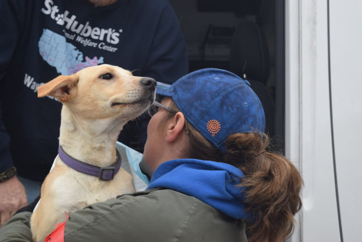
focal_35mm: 82
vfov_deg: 16.6
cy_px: 121
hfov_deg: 24.6
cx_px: 181
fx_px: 830
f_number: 7.1
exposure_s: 1/200
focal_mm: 55
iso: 400
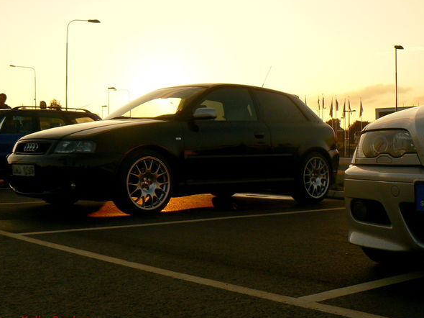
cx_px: 202
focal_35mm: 51
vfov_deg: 28.5
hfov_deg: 37.5
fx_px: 624
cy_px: 163
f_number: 4
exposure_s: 1/800
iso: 80
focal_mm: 6.4
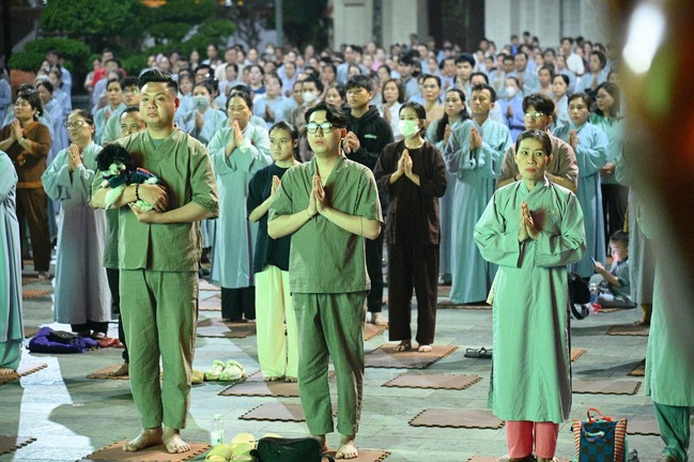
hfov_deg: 17.1
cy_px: 231
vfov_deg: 11.4
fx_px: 2312
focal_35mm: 120
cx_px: 347
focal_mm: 120
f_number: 4.5
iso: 32000
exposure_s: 1/200
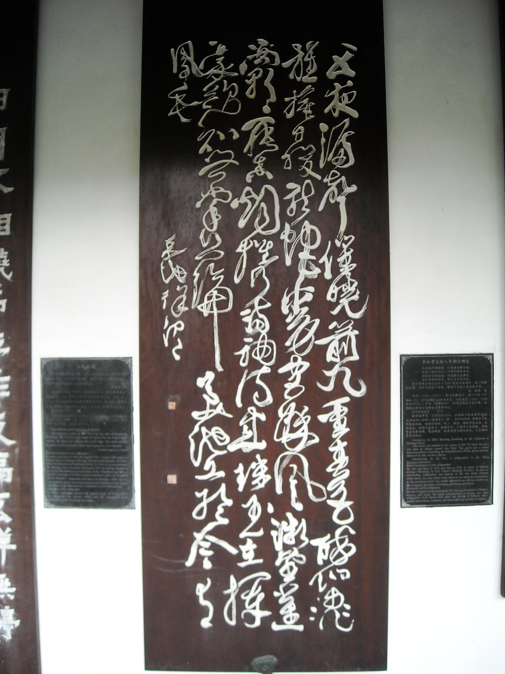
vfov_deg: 52.6
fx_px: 681
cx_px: 252
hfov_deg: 40.7
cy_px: 337
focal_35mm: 35
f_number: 2.8
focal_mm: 5.7
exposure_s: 1/60
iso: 141
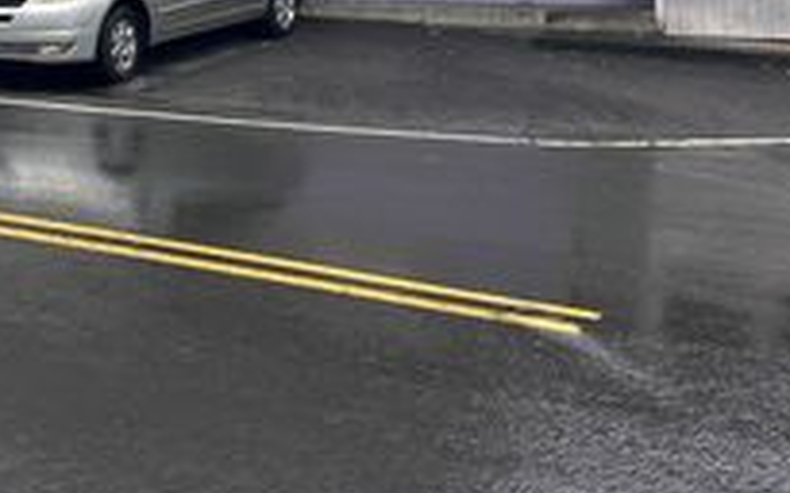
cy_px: -148
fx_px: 1334
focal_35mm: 62
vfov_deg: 19.3
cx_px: 177
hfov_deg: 32.2
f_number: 1.78
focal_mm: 6.86
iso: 80
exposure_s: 1/1949
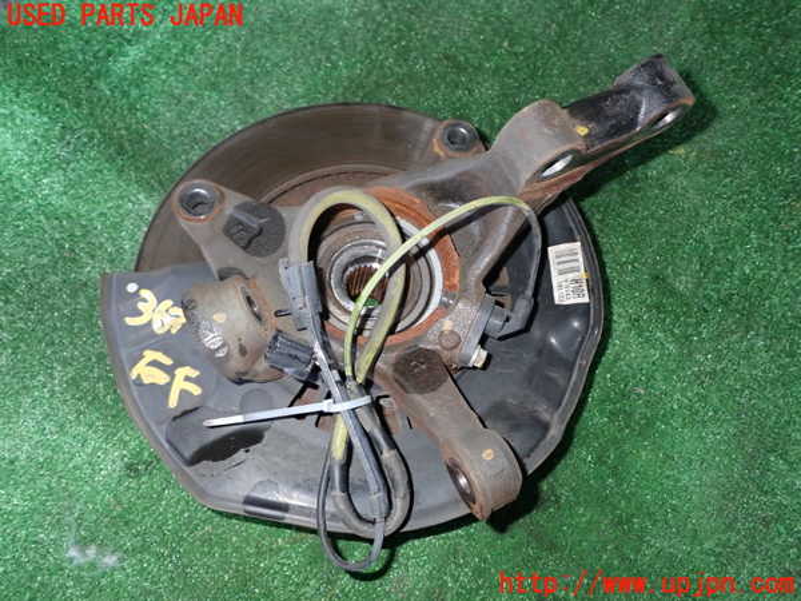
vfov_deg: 46.8
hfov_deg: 60.0
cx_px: 400
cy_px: 300
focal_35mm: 30
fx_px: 694
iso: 500
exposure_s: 1/30
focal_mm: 5.4
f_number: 6.3
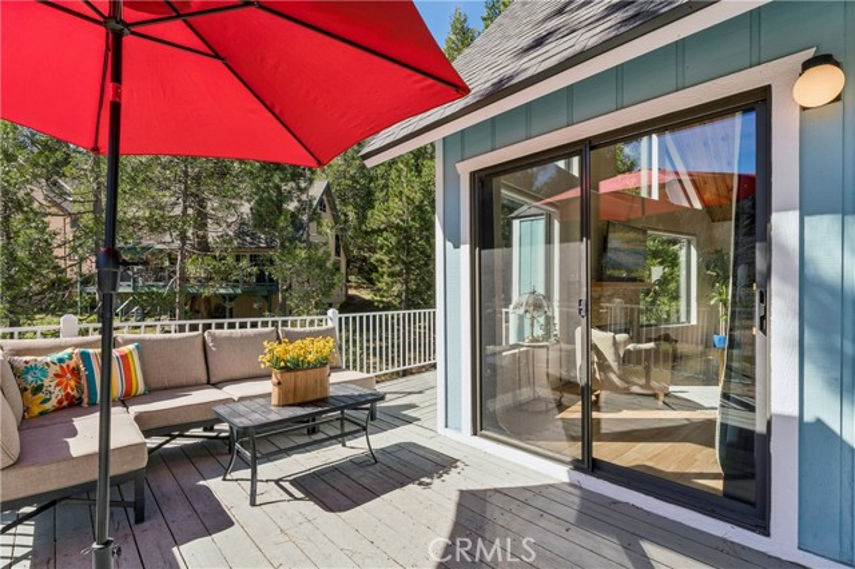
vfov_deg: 68.8
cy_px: 284
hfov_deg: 91.6
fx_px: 415
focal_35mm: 18
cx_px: 428
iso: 100
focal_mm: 17.5
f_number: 22
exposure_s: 1/20
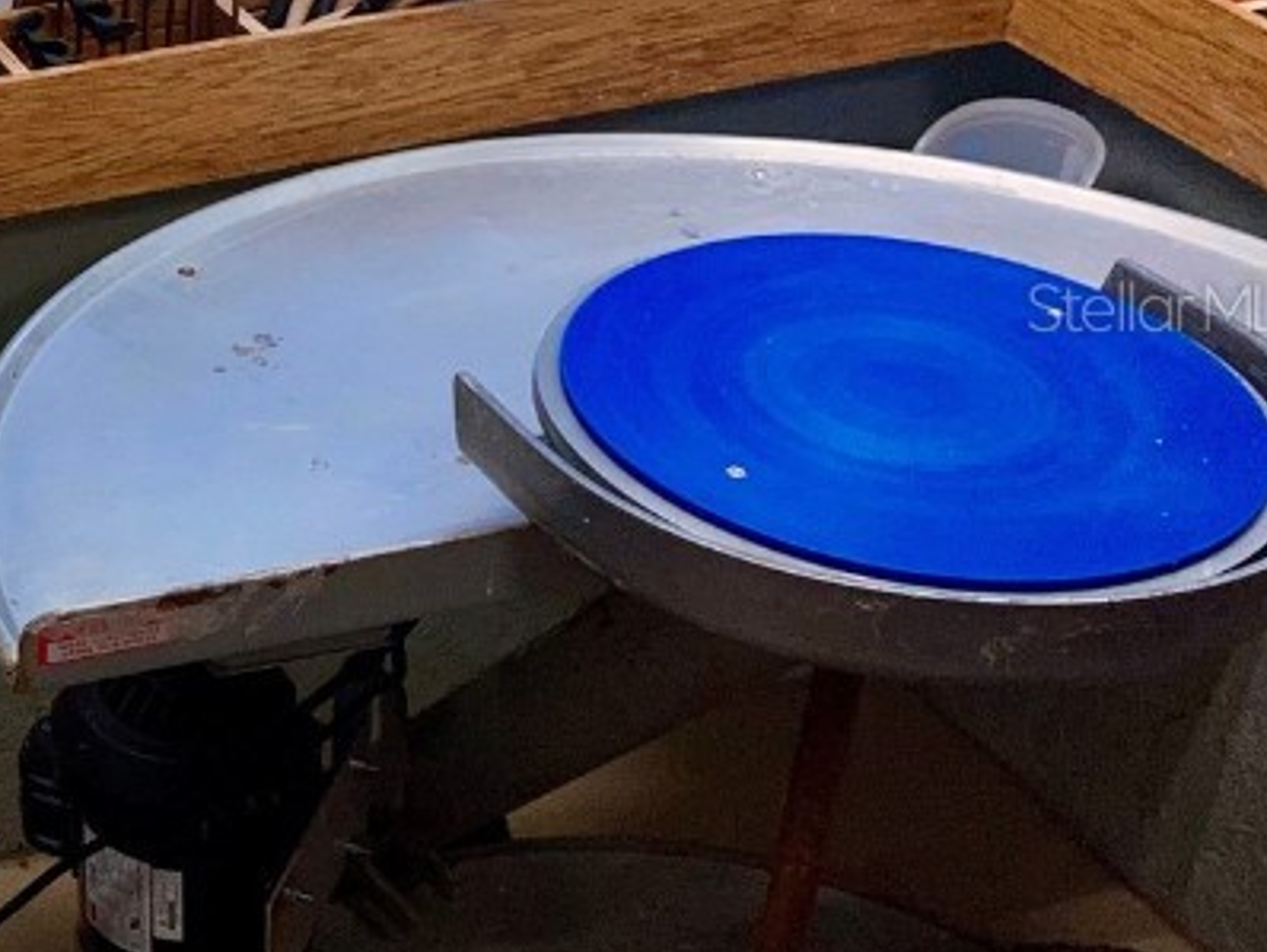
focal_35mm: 72
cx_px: -302
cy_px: 306
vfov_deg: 20.4
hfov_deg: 24.2
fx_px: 2637
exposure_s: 1/1263
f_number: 1.8
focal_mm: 3.99
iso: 20
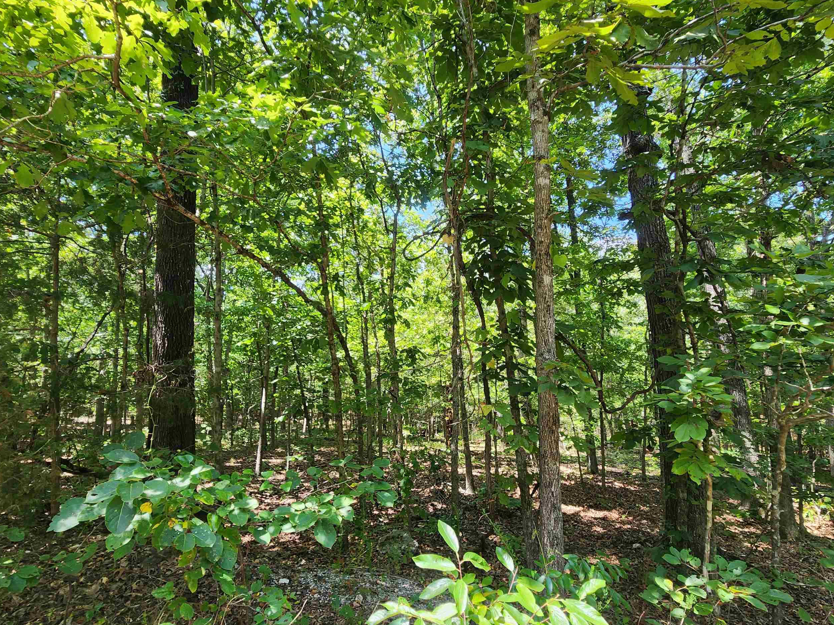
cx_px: 403
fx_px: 385
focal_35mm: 16
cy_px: 333
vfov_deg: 78.0
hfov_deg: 94.5
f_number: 2.2
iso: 50
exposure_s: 1/131
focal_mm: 2.2
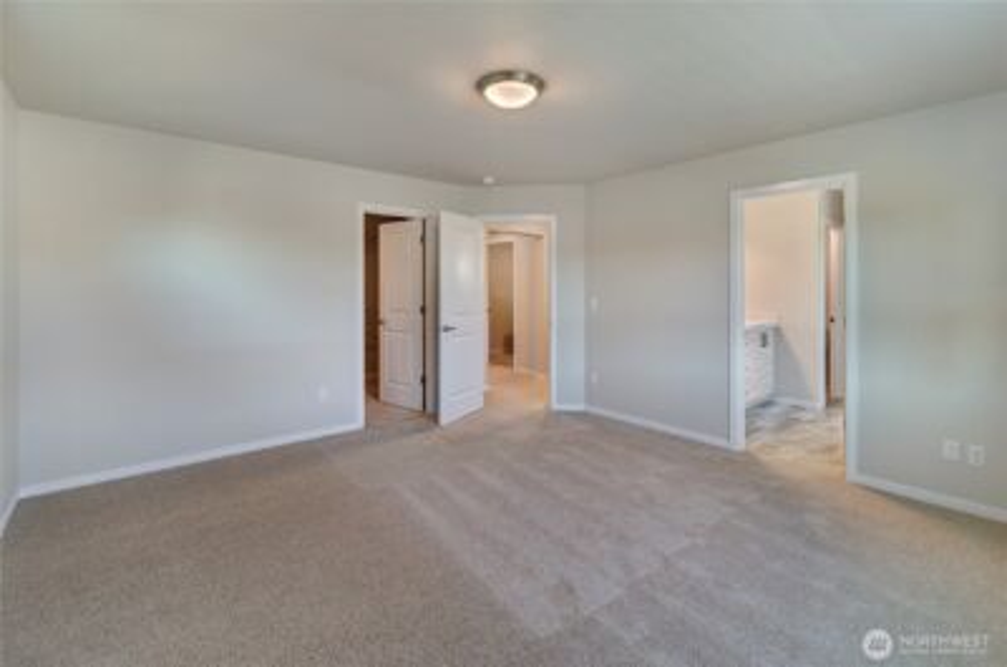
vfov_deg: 77.1
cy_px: 334
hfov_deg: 100.5
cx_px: 504
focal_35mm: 15
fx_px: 419
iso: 160
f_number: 5.6
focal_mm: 10
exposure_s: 1/20
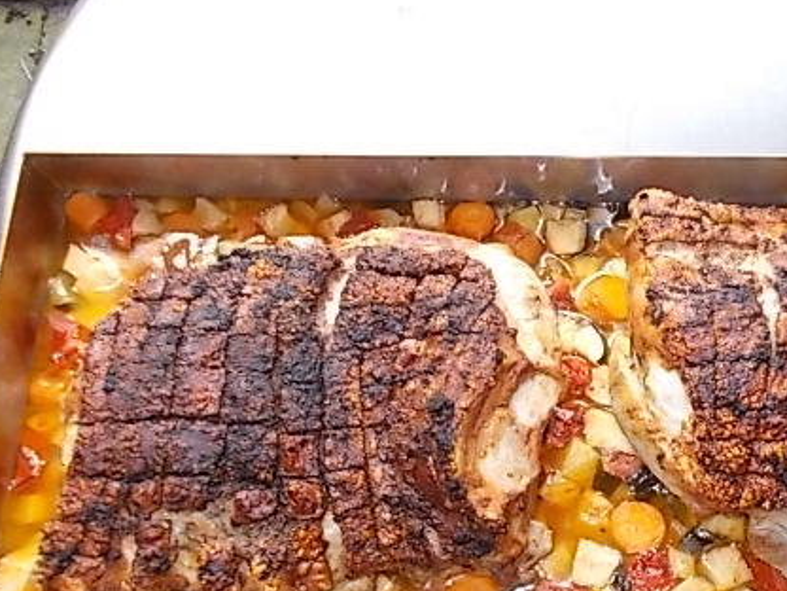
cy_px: 430
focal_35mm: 40
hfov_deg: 45.4
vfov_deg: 35.3
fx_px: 909
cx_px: 577
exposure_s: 1/25
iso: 100
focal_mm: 4.6
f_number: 3.2
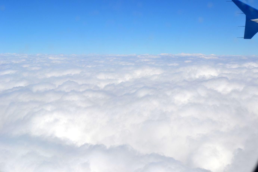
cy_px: 86
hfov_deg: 24.6
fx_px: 591
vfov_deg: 16.6
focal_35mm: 82
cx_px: 129
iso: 100
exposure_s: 1/400
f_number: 10
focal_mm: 55
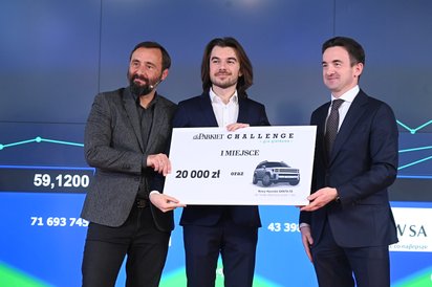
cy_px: 144
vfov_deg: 14.2
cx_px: 216
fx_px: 1151
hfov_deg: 21.3
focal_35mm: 96
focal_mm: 96
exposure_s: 1/80
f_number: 5
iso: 3200
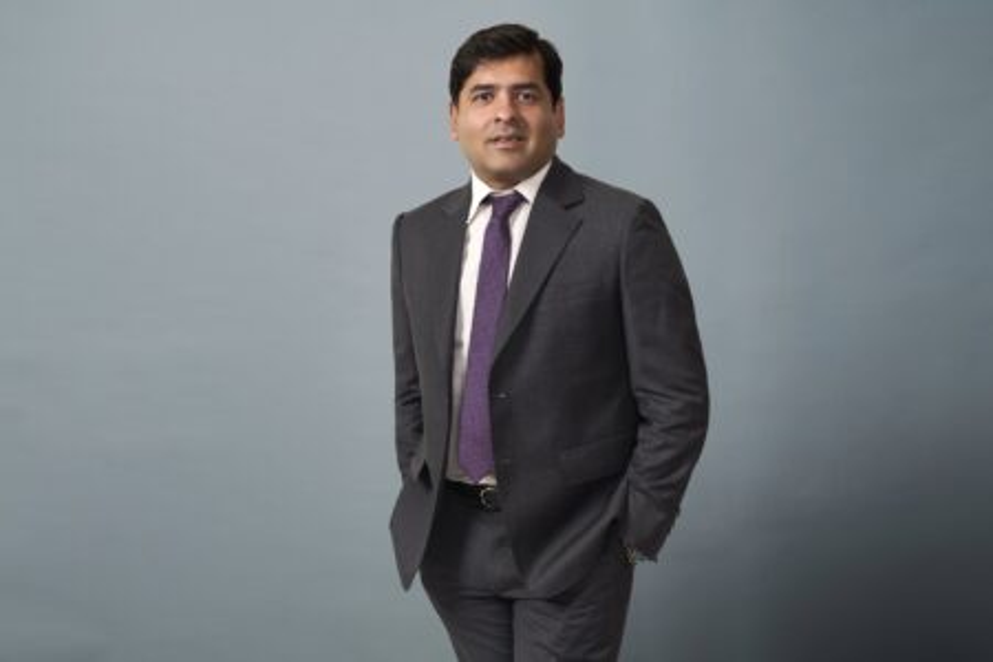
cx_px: 496
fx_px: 1158
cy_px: 331
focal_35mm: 42
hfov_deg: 46.4
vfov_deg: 31.9
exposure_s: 1/125
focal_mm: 42
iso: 100
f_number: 8
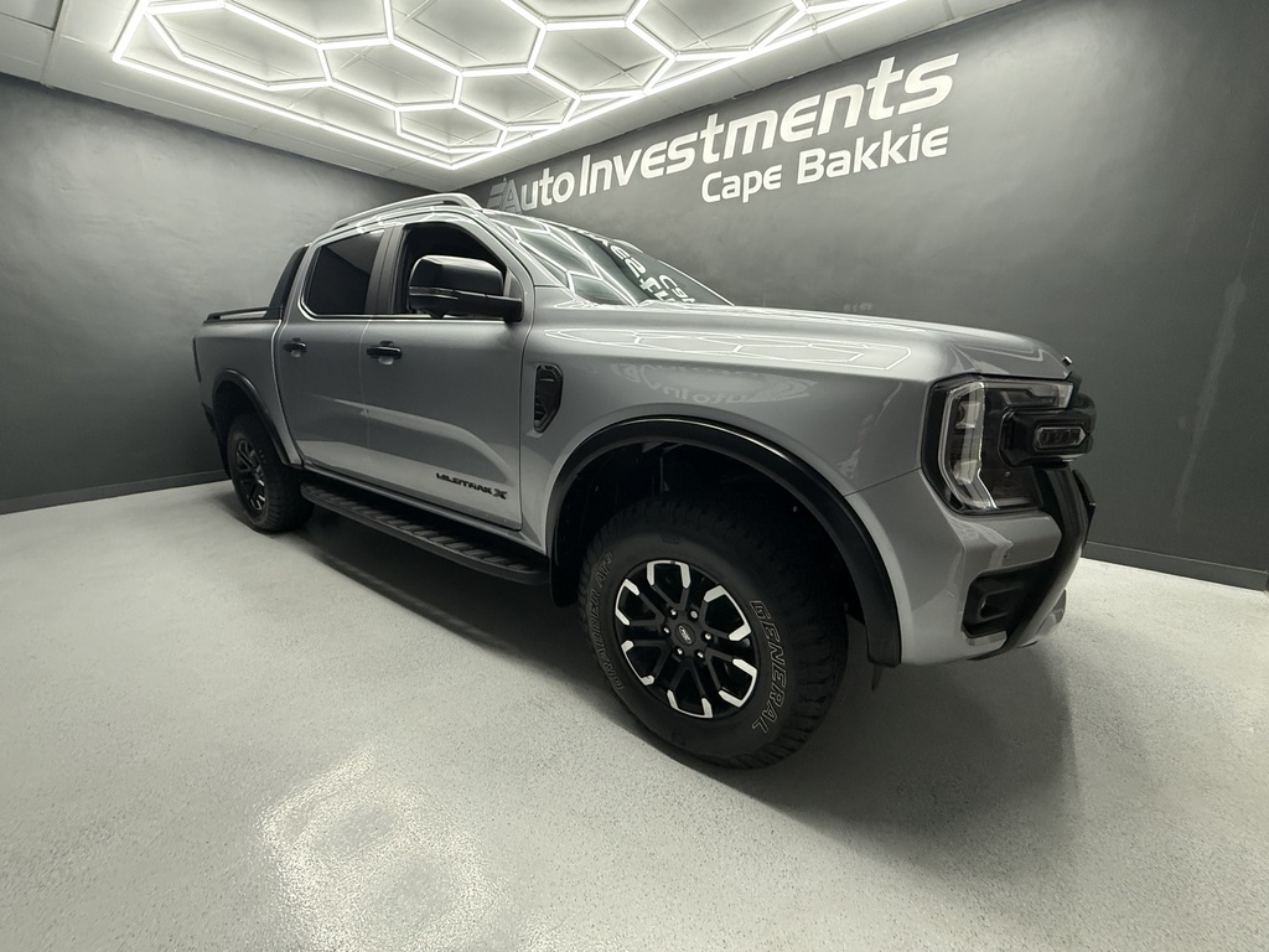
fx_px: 513
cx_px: 634
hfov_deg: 102.1
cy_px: 476
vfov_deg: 85.7
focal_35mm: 14
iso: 500
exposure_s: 1/100
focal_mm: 2.22
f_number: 2.2
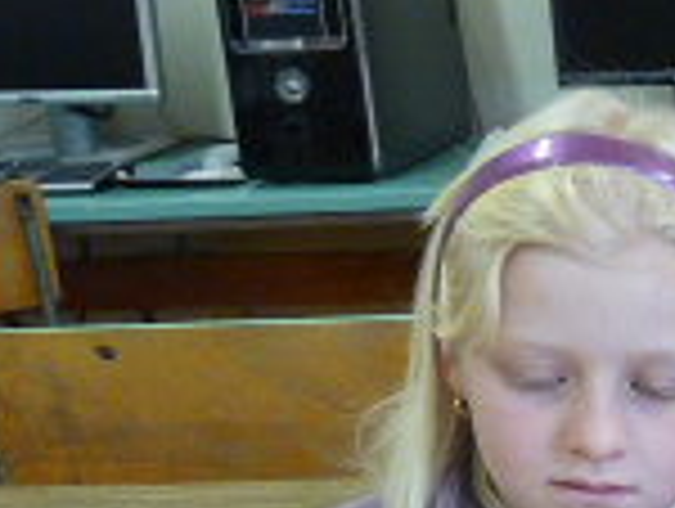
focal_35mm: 115
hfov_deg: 15.3
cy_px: 701
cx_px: 1130
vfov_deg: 12.4
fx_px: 2246
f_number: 2.8
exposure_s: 1/30
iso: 320
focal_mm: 4.8
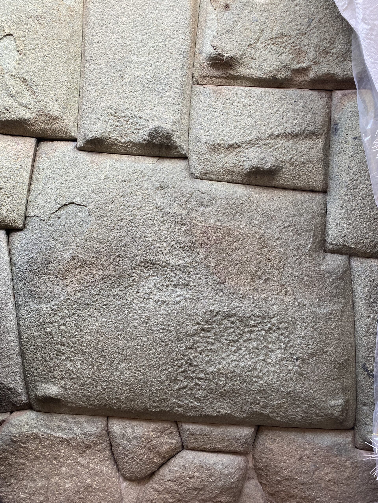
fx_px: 379
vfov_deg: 67.3
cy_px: 252
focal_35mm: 26
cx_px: 189
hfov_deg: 53.1
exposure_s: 1/121
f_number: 1.8
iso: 100
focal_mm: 4.25
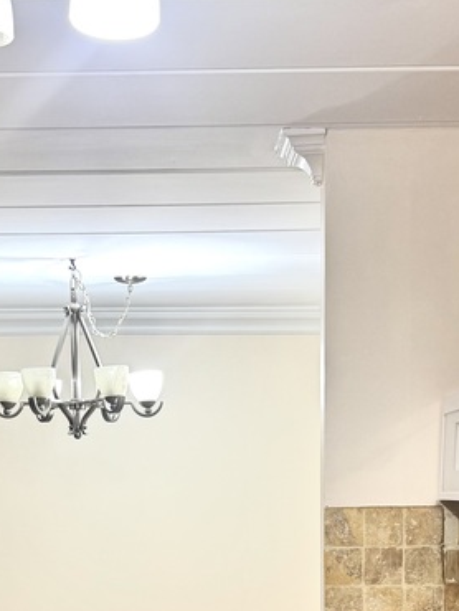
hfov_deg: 21.0
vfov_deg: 26.2
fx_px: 1236
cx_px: 170
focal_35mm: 70
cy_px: 623
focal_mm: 6.76
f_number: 1.78
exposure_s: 1/60
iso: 125
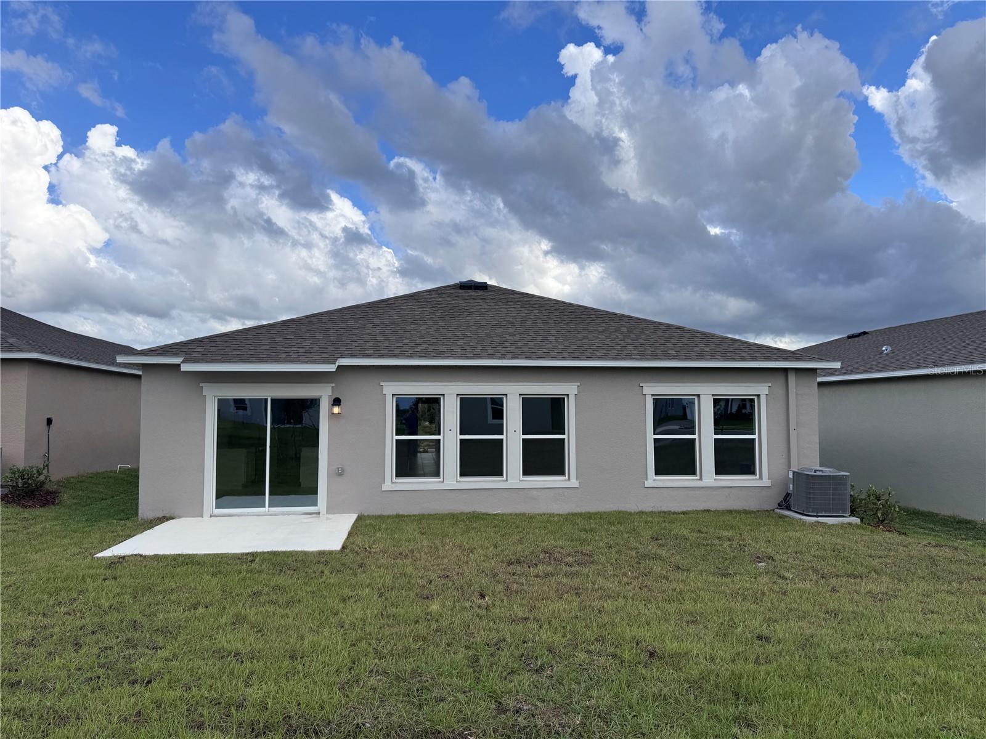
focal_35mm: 24
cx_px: 493
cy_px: 370
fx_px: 684
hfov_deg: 71.6
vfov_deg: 56.8
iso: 80
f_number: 1.78
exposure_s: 1/3802
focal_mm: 6.76
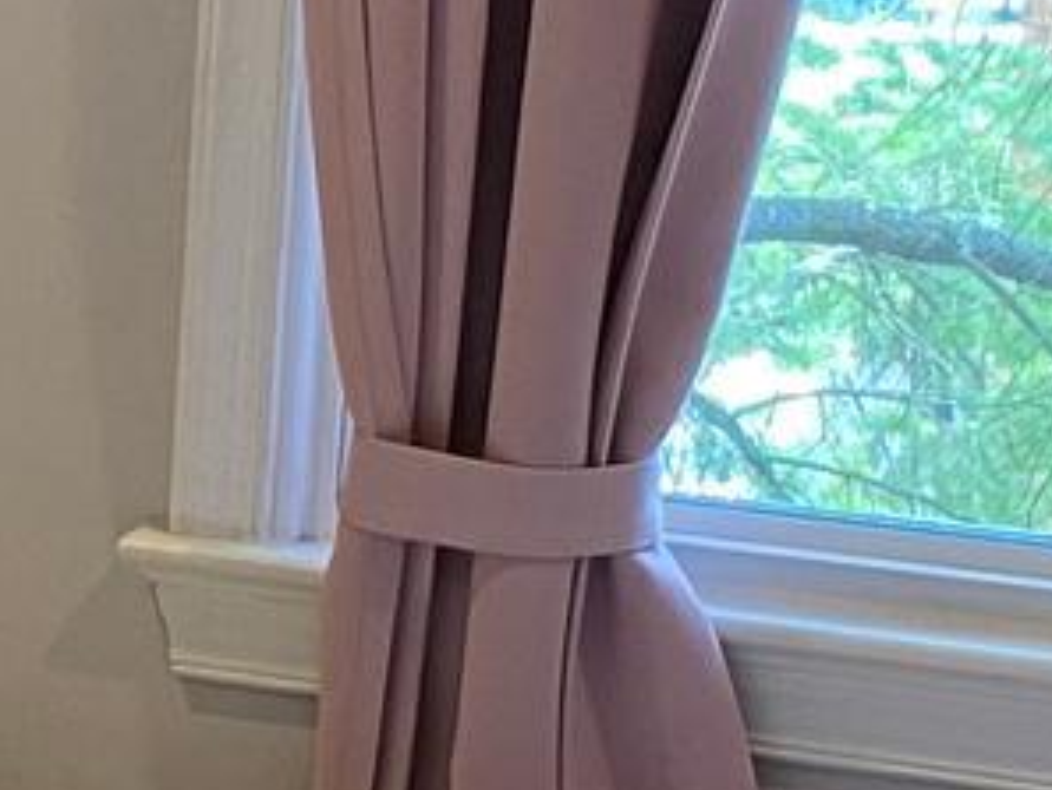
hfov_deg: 10.5
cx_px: -687
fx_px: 5442
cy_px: 418
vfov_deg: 8.3
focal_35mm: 179
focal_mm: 4.25
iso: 100
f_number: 1.8
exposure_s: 1/60
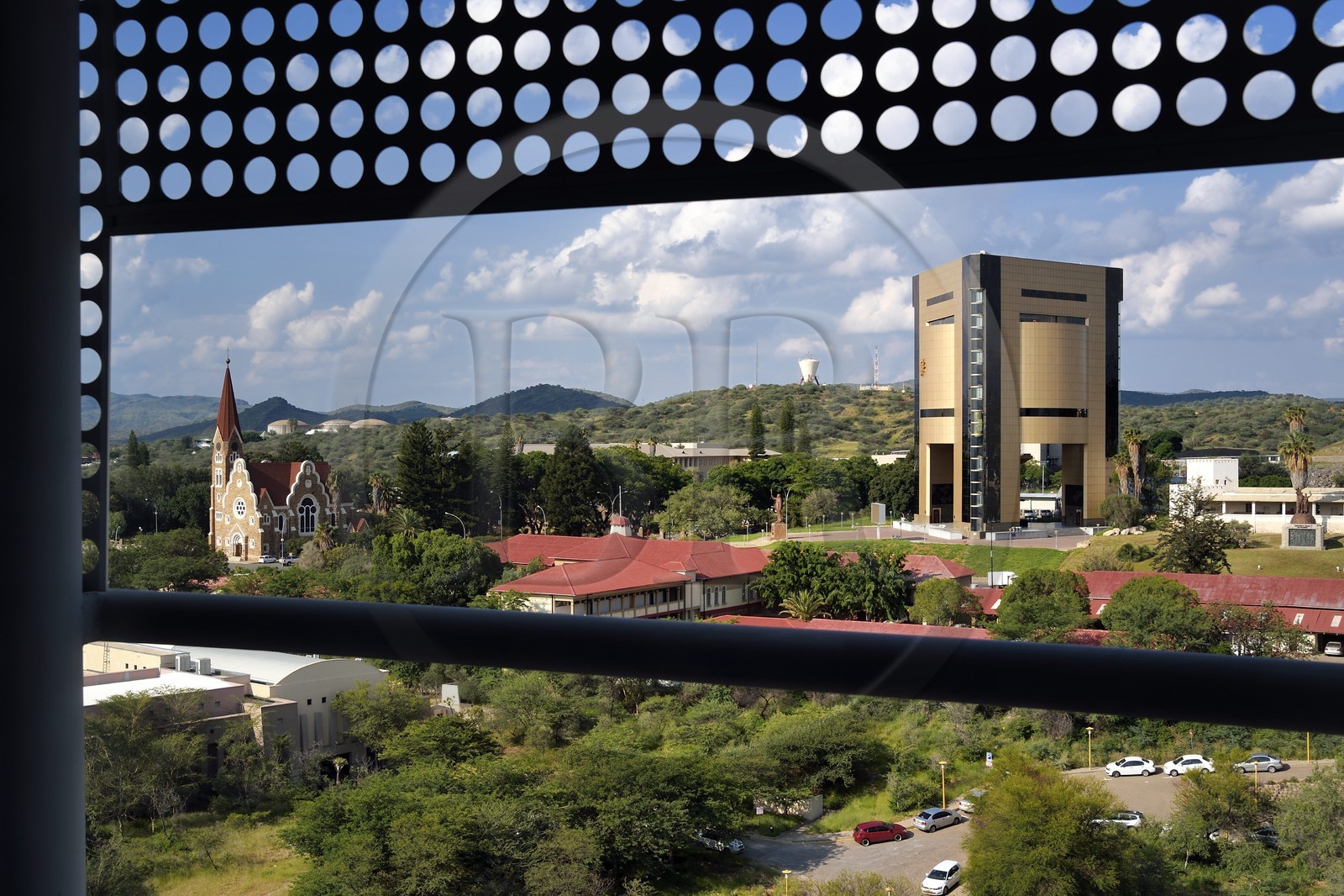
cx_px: 672
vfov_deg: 33.4
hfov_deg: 48.5
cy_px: 448
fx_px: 1493
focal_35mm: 40
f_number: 13
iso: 200
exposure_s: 1/320
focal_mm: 40
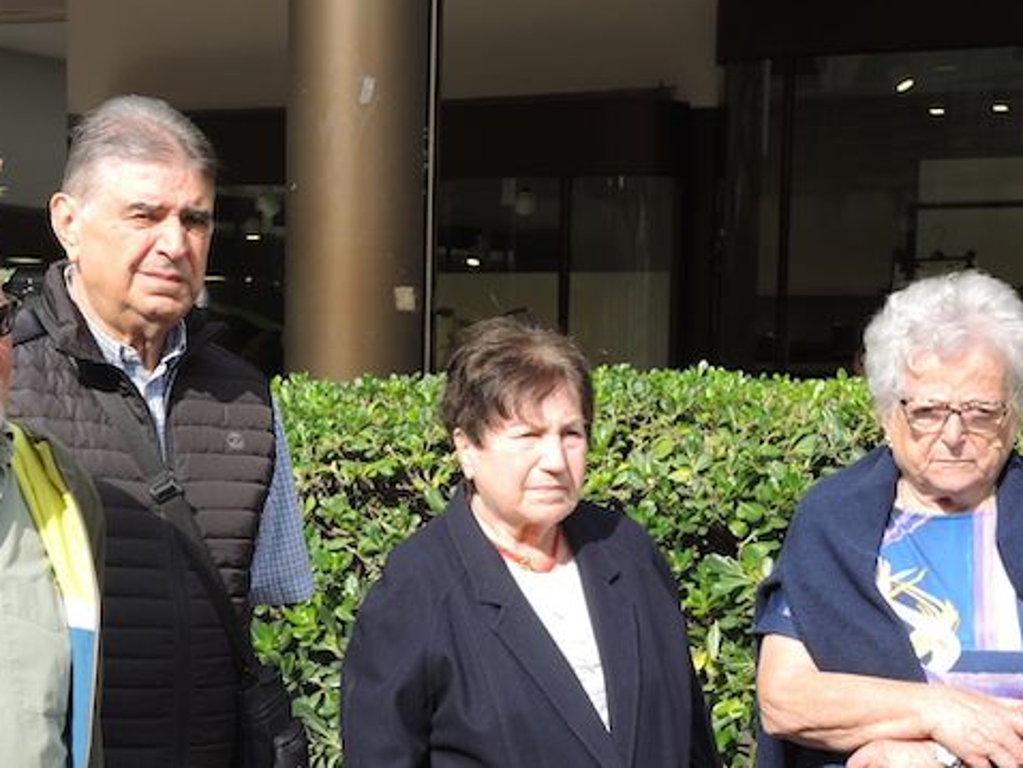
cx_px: 396
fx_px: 2868
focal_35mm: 97
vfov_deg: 15.2
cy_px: 563
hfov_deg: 20.2
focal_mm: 12.5
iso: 80
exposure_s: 1/400
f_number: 2.8
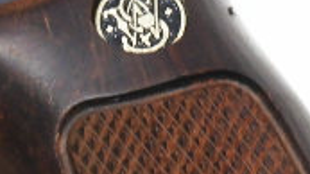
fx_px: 3318
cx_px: 156
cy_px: 326
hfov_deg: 5.3
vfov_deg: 3.0
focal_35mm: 404
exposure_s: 1/40
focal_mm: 14.3
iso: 200
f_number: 5
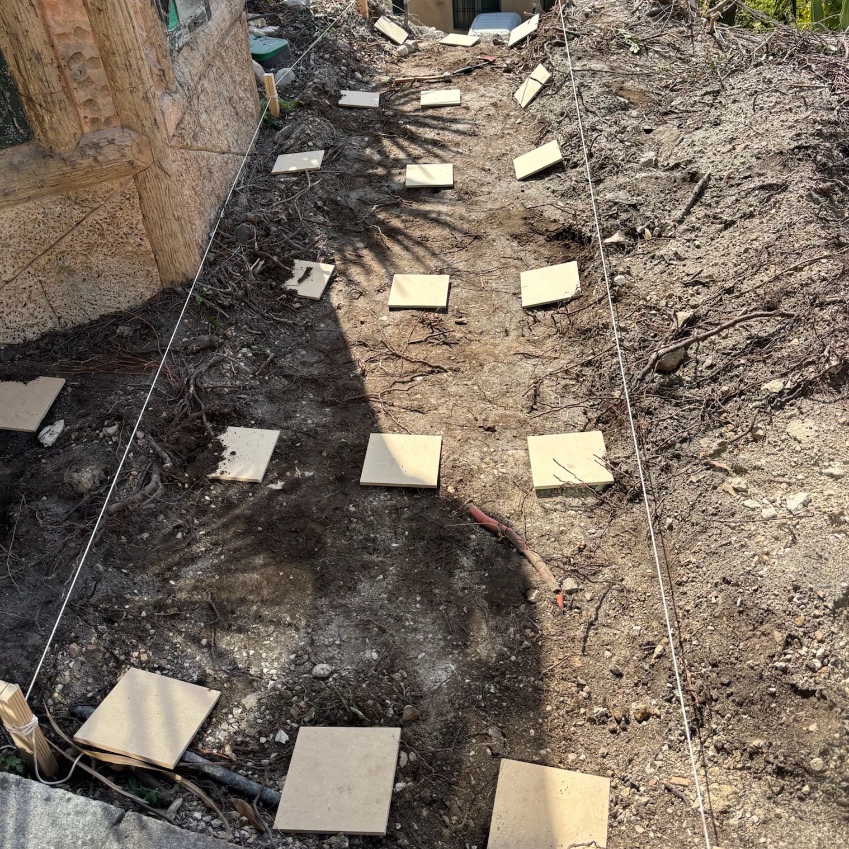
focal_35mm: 31
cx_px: 427
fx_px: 860
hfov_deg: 52.5
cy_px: 364
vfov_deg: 52.4
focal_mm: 5.96
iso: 50
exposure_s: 1/1812
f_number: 1.6
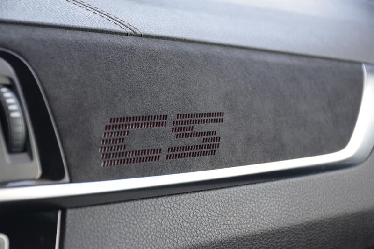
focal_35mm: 105
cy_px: 124
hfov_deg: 19.5
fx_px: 1091
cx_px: 187
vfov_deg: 13.0
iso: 1100
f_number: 5
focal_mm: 70
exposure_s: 1/125
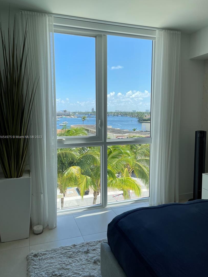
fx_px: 232
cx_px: 111
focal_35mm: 29
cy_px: 137
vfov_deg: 61.7
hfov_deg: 48.2
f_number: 1.6
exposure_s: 1/1534
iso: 32
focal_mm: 5.1
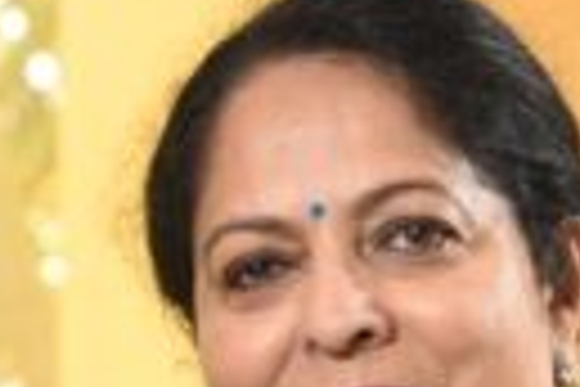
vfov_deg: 3.4
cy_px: 700
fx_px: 6541
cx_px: 81
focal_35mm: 406
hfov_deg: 5.1
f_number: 5
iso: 200
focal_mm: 70
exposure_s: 1/25
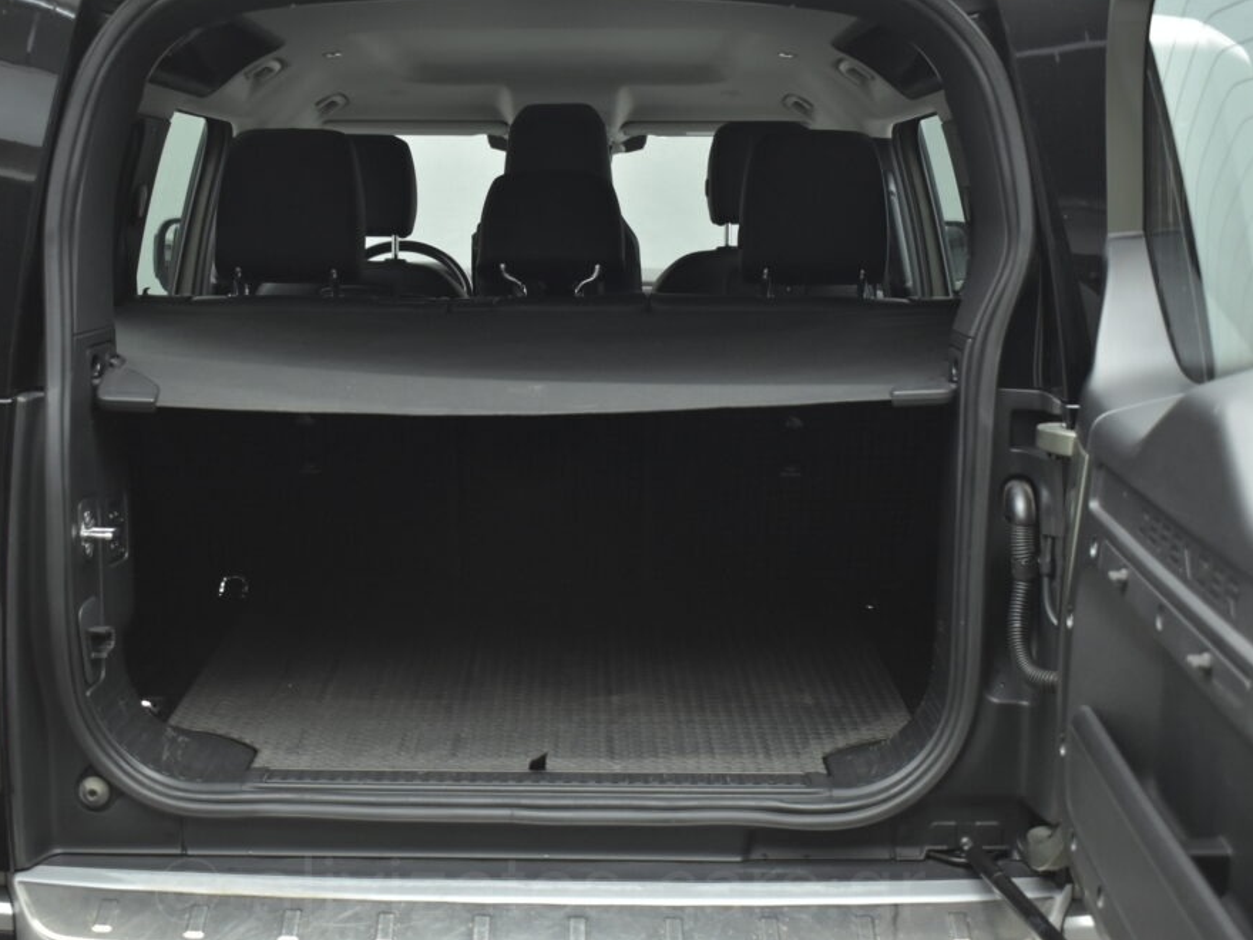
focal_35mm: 47
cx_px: 538
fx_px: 1701
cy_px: 474
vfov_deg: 30.9
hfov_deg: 40.3
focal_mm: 28
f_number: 4.2
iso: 1600
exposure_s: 1/50
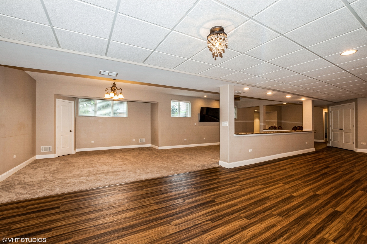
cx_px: 184
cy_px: 122
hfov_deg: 100.4
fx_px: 153
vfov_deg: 77.3
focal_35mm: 15
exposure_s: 1/13
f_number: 7.1
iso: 250
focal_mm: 10
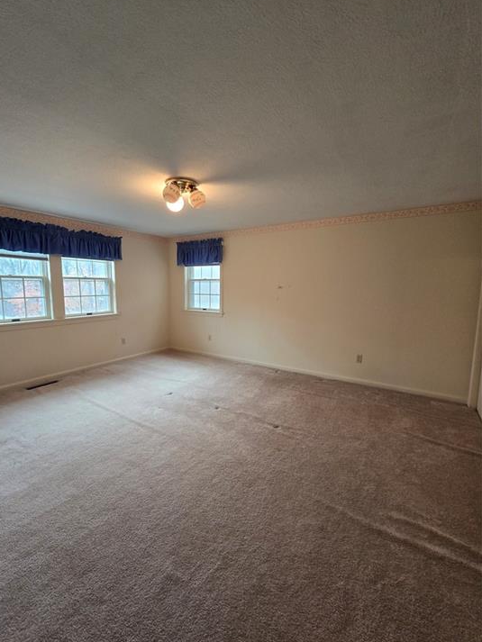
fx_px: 260
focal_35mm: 14
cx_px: 223
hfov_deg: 85.6
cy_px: 318
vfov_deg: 102.1
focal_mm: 2.2
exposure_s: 1/60
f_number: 2.2
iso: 200
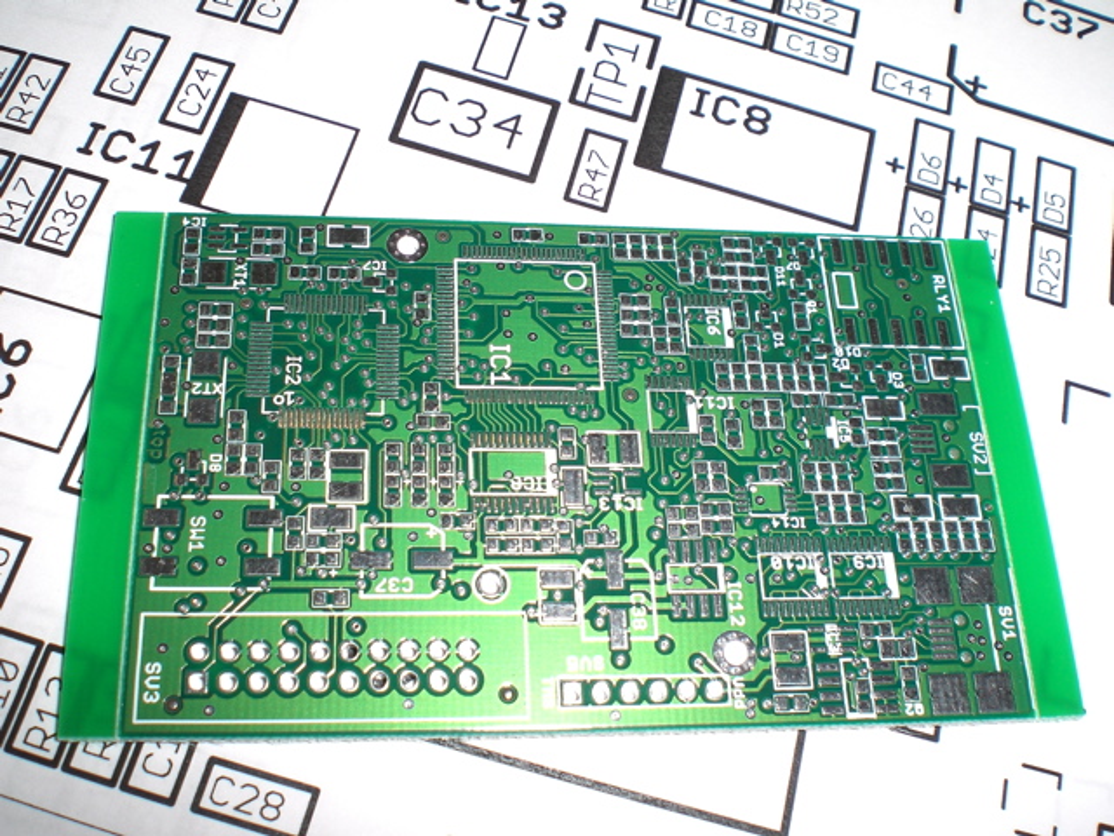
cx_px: 557
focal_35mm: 38
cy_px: 418
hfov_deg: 49.0
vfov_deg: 37.7
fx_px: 1223
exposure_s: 1/60
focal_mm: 6.3
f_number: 4.4
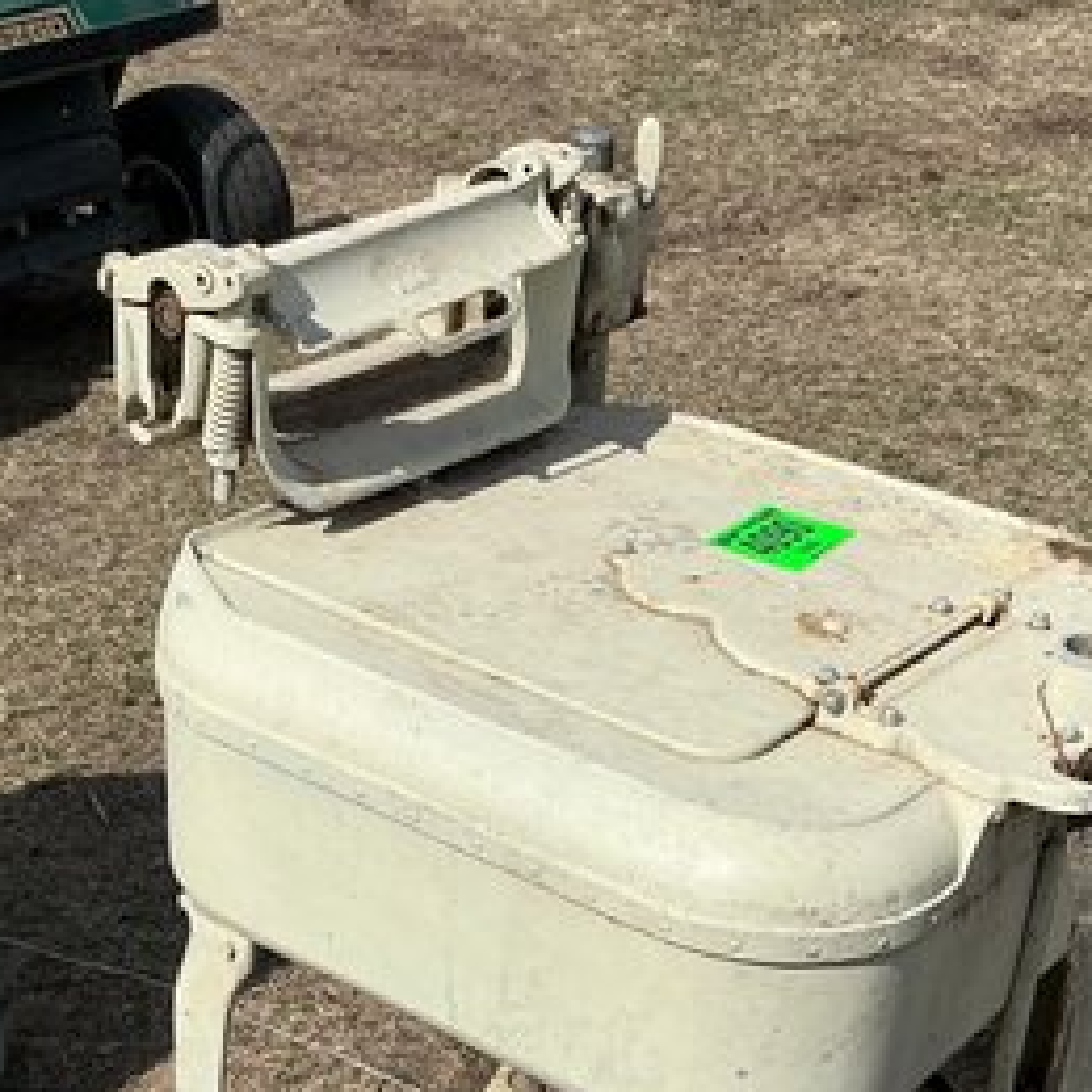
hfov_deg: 28.6
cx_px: 640
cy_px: 985
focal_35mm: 60
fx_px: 2141
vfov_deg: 27.6
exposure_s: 1/2538
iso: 25
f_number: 1.8
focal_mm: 3
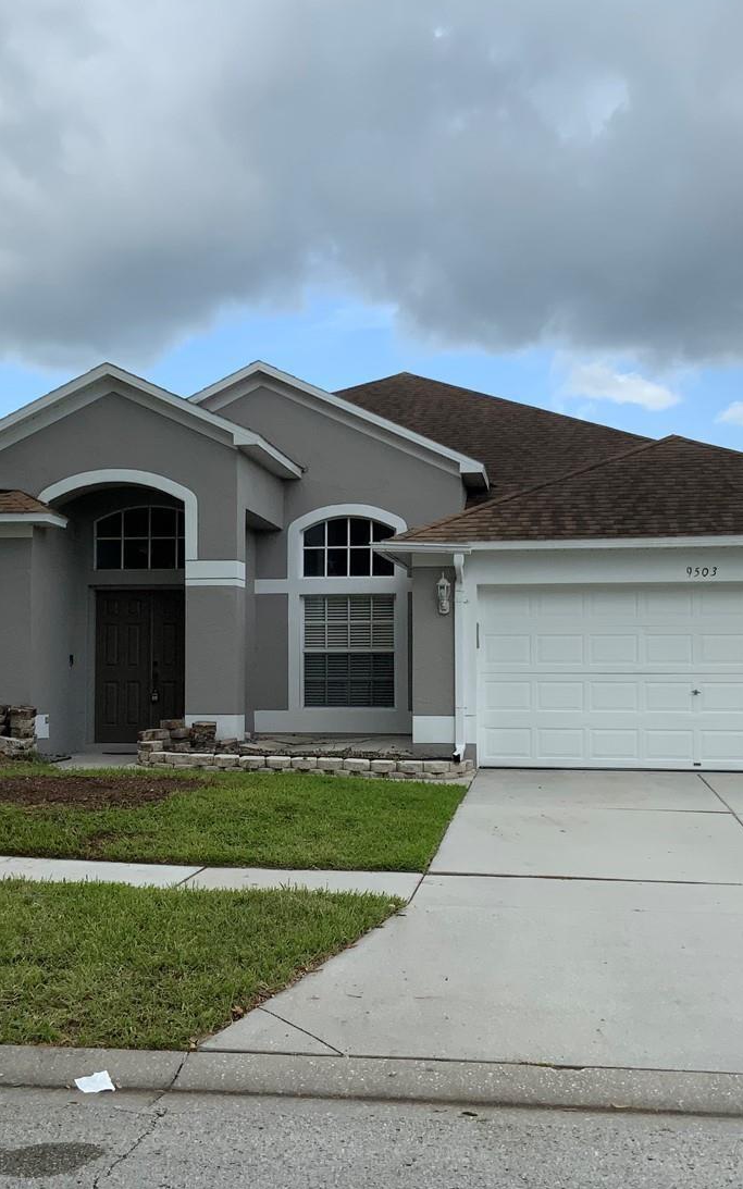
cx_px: 346
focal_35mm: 45
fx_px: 1458
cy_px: 627
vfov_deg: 44.3
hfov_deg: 28.6
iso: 16
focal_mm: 3
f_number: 1.8
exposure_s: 1/1451
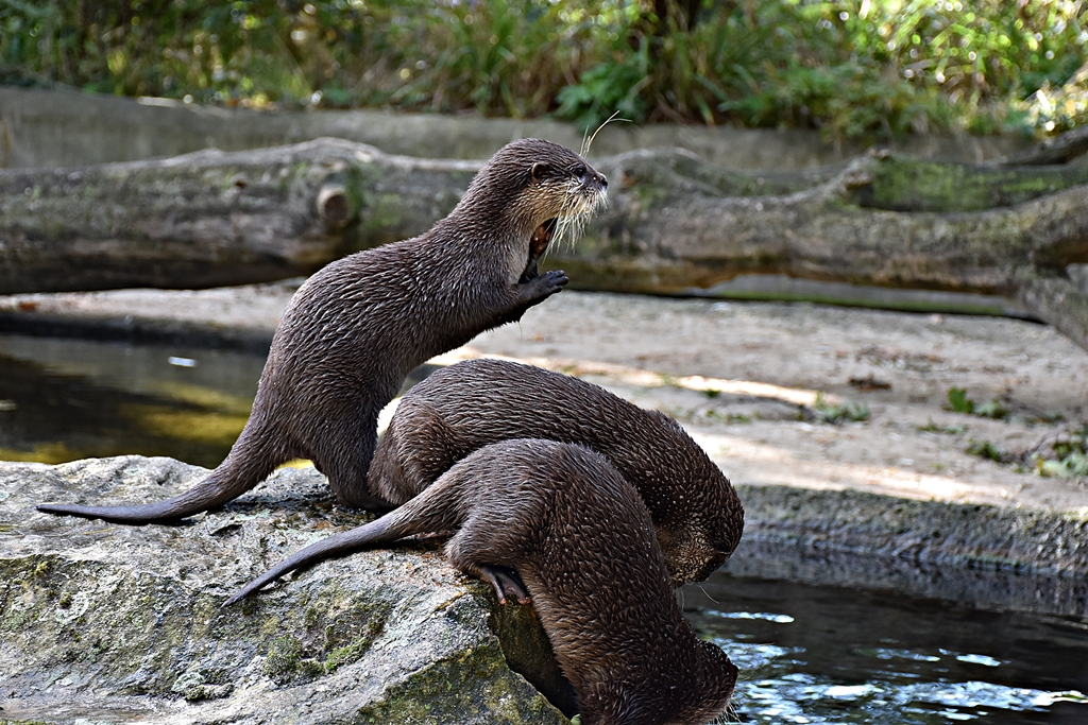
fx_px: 2539
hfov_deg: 24.2
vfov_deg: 16.3
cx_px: 544
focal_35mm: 84
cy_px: 362
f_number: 4.8
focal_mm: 56
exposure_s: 1/250
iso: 720
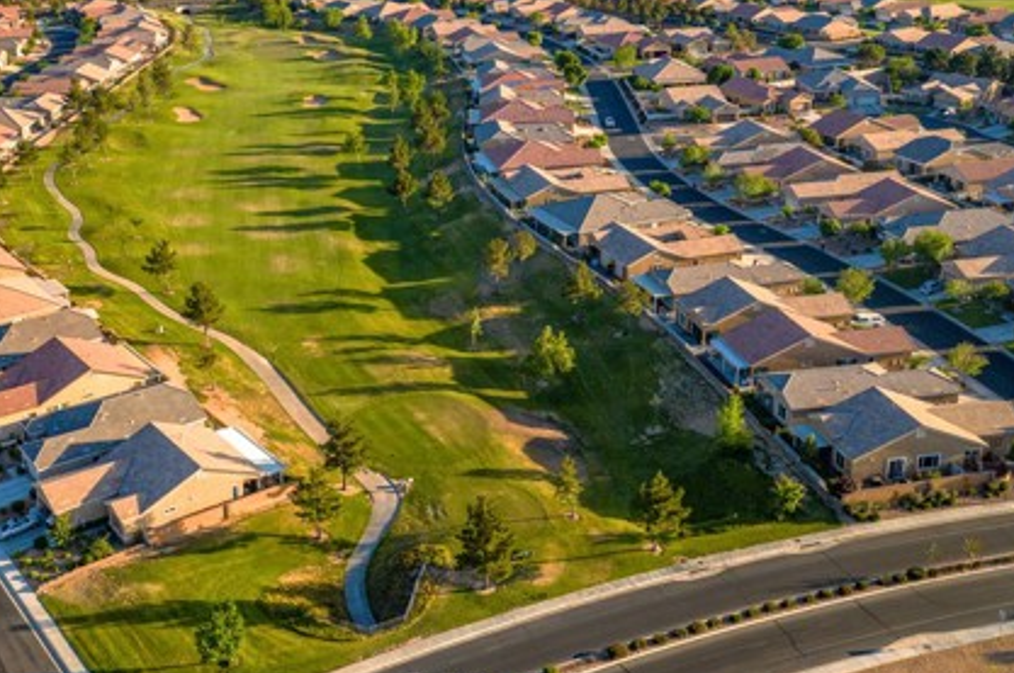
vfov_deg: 30.8
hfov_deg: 45.1
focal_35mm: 43
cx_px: 374
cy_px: 214
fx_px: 1210
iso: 100
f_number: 4
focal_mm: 10.26
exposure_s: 1/120
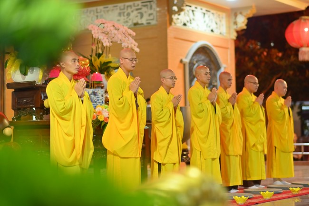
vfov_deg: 16.1
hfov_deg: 23.9
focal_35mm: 85
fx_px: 729
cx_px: 154
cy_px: 103
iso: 1000
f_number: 2
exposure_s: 1/160
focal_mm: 85
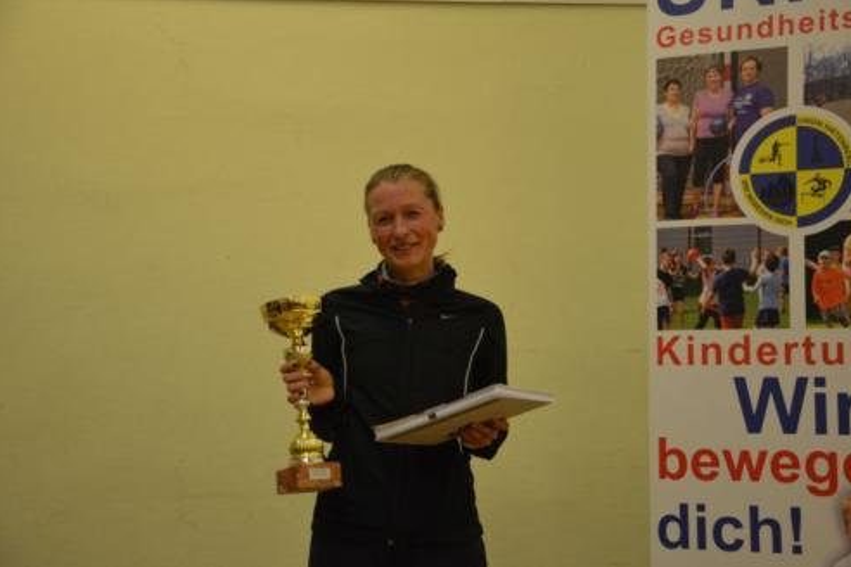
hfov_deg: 29.4
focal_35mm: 69
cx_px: 427
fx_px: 1619
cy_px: 285
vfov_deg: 19.9
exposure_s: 1/90
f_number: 4.8
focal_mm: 45
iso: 1600
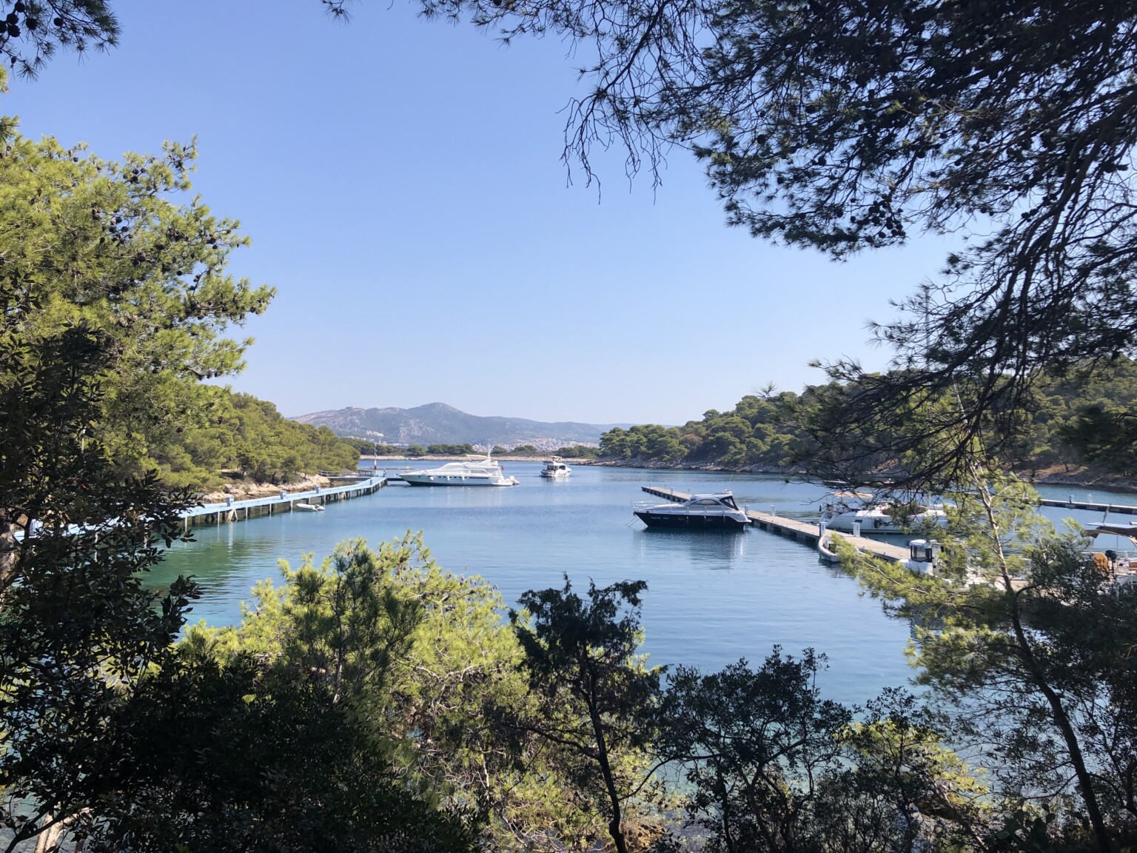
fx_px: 920
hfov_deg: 63.4
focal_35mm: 28
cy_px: 426
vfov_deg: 49.7
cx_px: 568
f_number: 1.8
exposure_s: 1/2088
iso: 20
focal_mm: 3.99
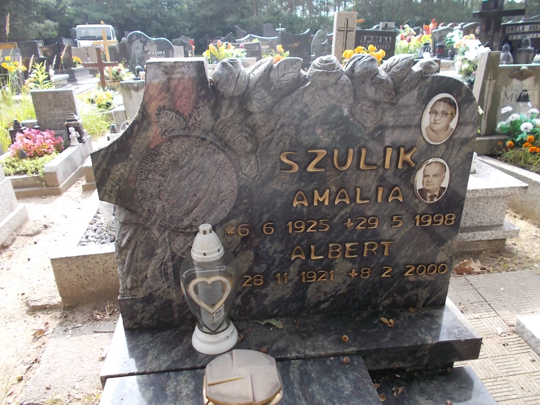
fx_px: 406
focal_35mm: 26
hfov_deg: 67.3
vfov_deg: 53.1
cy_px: 202
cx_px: 270
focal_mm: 4.6
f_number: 3.2
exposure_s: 1/200
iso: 80
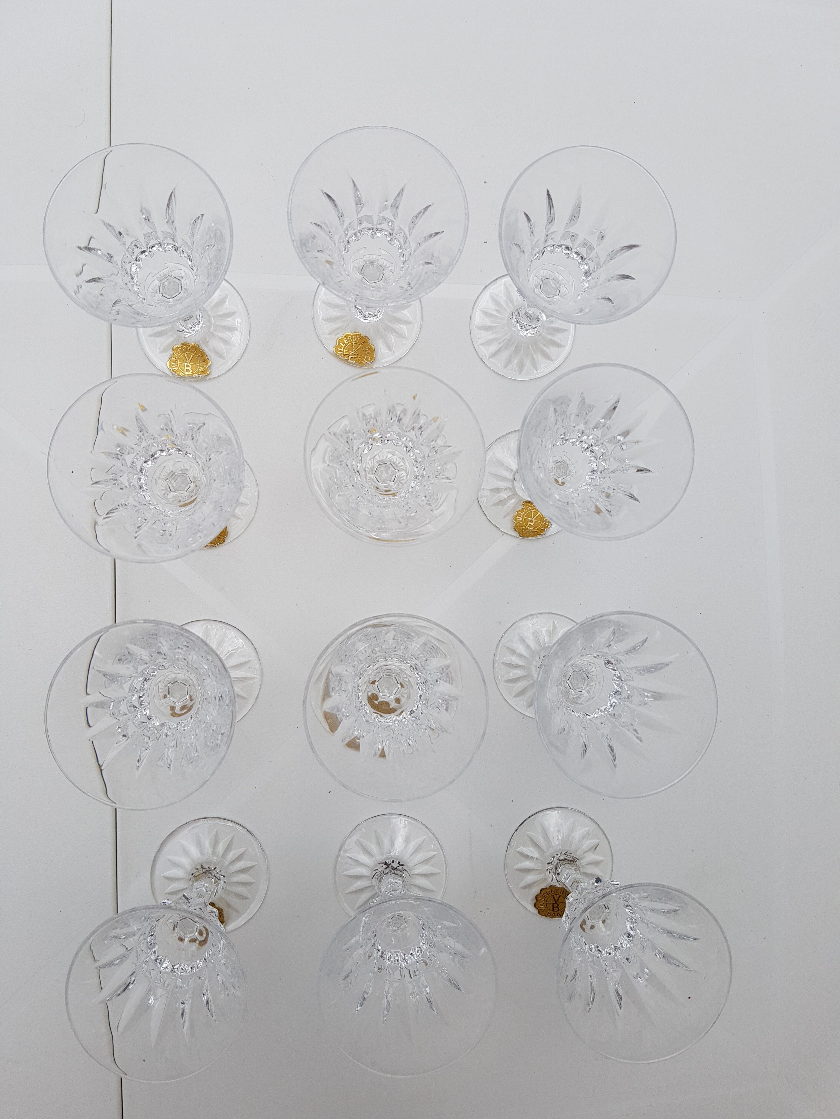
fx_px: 841
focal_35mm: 26
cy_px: 560
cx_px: 420
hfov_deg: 53.1
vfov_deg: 67.3
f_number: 1.7
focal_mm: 4.2
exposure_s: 1/3320
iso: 50
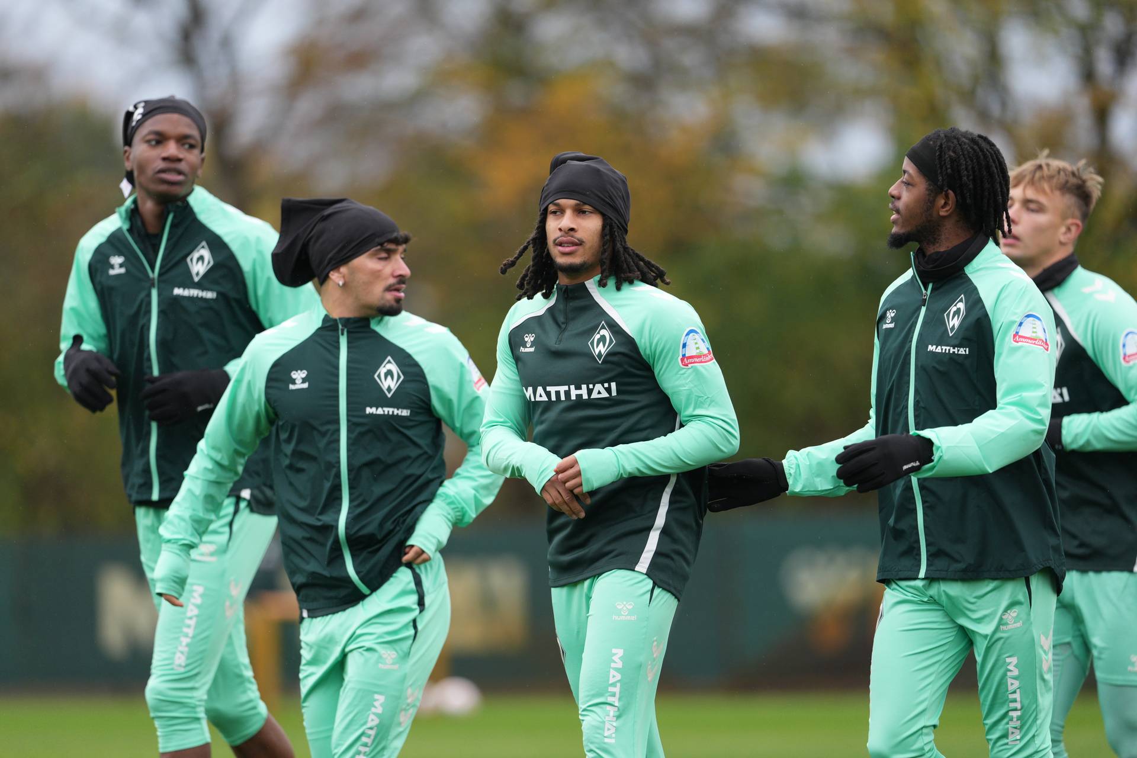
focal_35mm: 300
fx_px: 9474
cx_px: 568
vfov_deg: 4.6
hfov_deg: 6.9
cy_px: 379
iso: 800
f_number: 2.8
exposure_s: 1/1600
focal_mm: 300
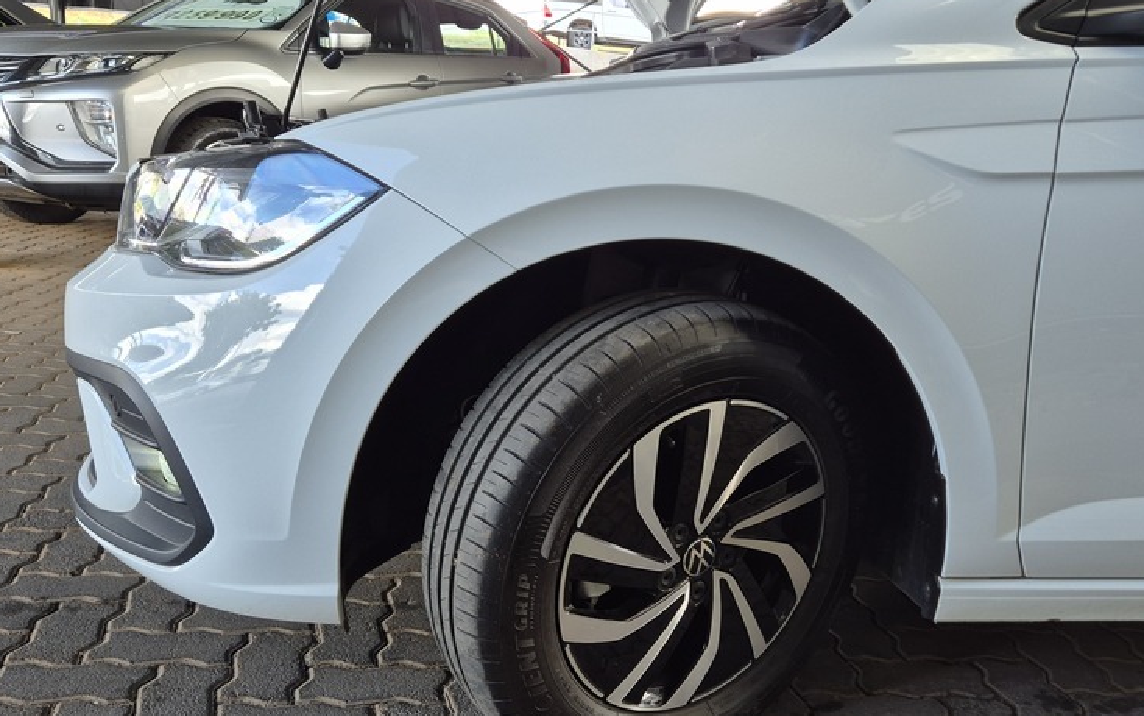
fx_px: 1060
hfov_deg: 56.7
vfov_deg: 37.3
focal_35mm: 34
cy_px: 382
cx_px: 591
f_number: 1.8
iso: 64
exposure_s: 1/180
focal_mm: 5.4
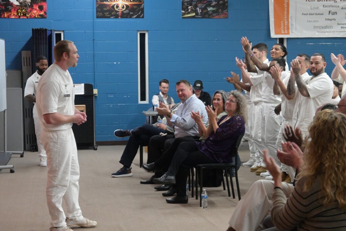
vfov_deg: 18.2
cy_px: 116
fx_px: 721
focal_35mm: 75
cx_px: 173
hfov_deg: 27.0
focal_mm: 50
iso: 4000
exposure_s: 1/60
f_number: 6.3
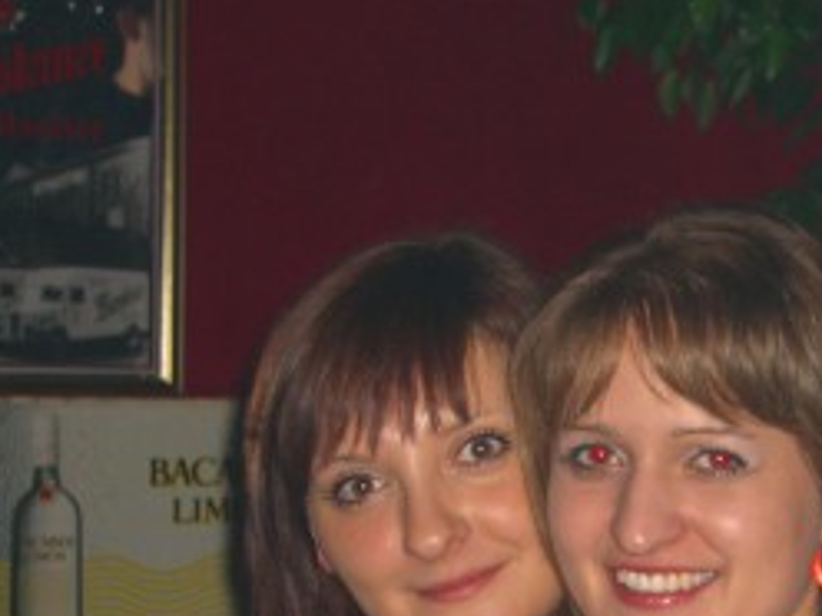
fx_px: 3277
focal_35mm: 138
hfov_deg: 14.2
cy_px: 669
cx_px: 610
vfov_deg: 10.6
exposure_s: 1/60
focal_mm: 11.8
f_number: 3.6
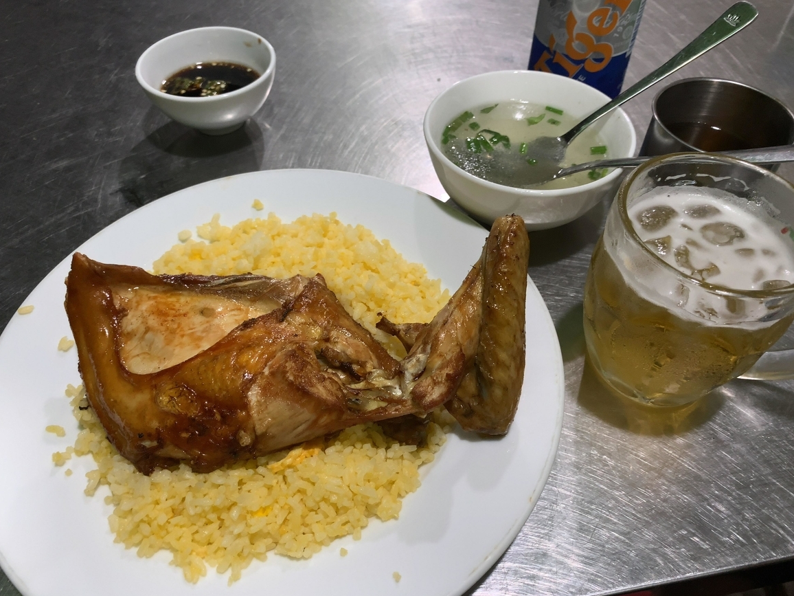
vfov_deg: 51.4
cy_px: 293
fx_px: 619
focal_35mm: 27
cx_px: 400
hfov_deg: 65.3
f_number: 1.8
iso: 50
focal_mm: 4.25
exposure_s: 1/30
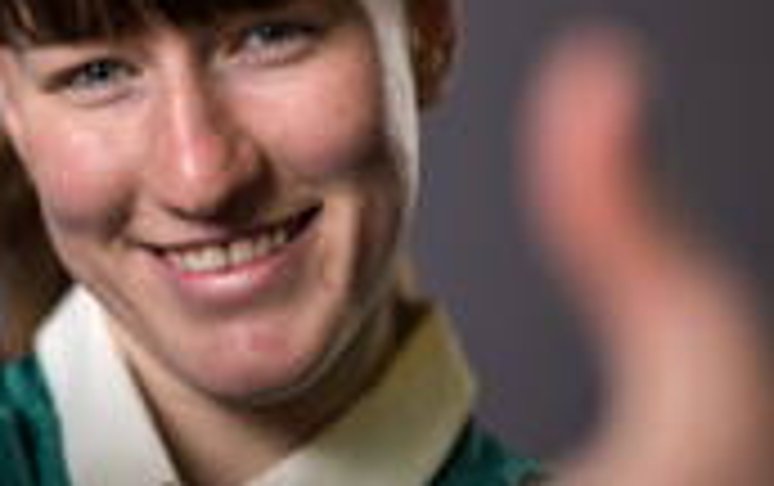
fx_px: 2640
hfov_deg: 16.6
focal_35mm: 125
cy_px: 194
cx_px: 196
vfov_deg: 10.5
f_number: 1.2
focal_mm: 50
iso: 32
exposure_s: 1/1250
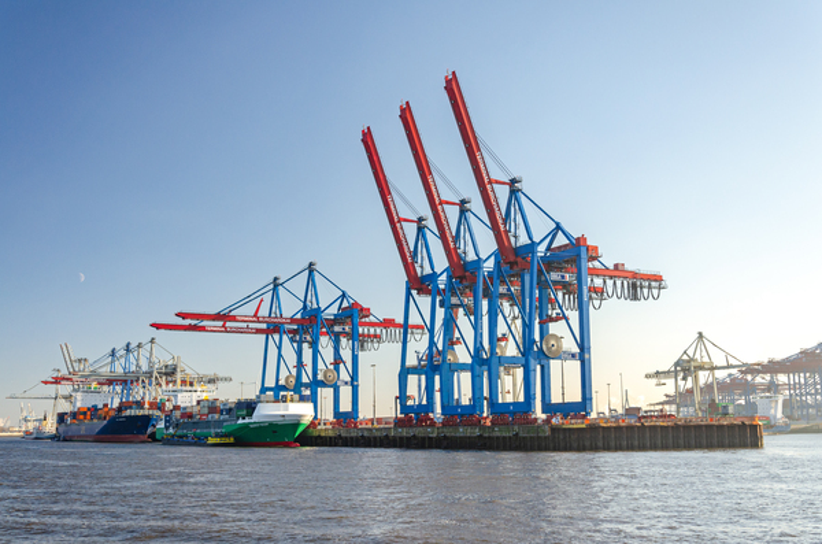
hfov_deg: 46.5
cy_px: 272
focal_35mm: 42
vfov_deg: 31.7
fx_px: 957
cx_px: 411
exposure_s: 1/320
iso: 400
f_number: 7.1
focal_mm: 28
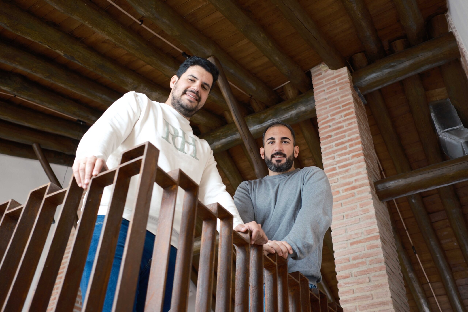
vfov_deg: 37.9
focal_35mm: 35
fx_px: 455
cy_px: 156
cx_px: 234
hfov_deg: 54.4
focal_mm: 23
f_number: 2.8
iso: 400
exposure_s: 1/30
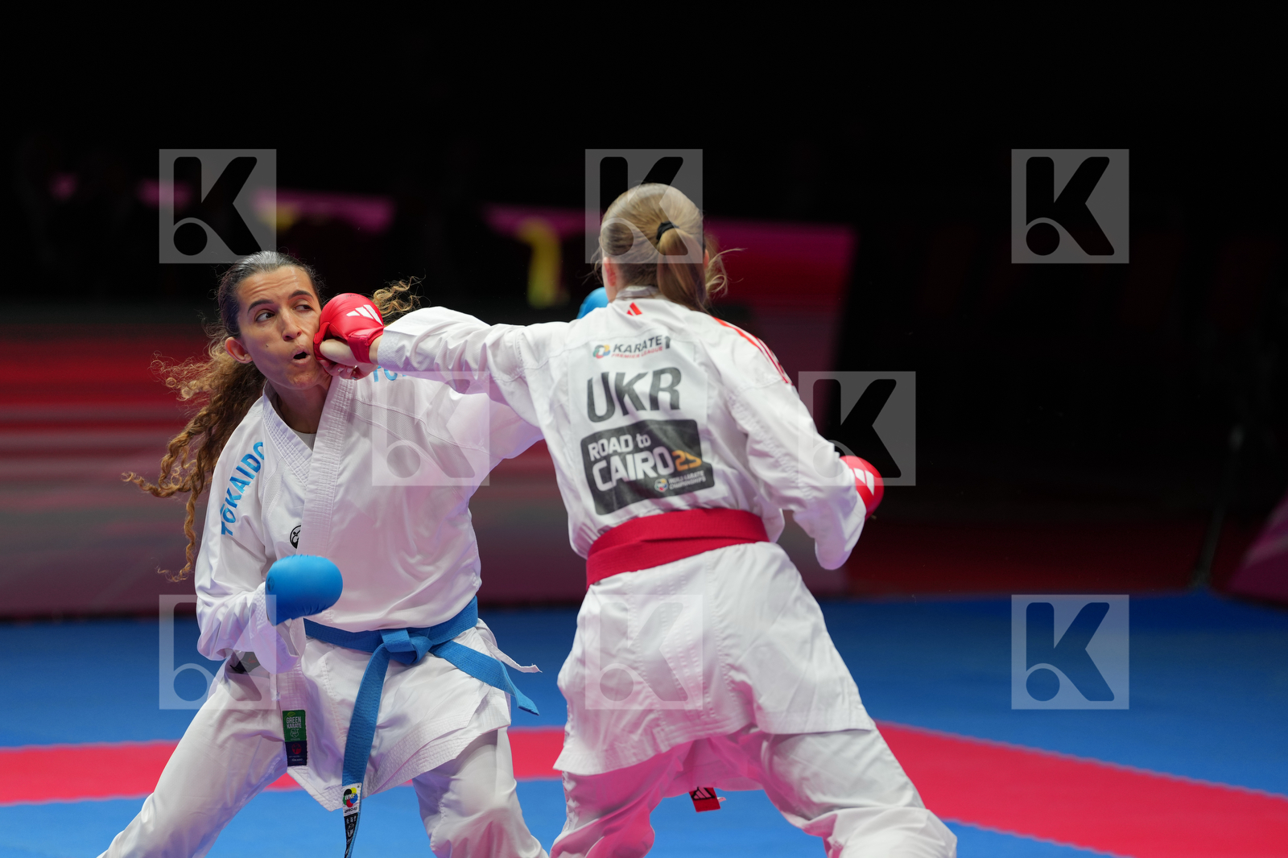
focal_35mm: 200
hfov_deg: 10.3
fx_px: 7154
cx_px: 644
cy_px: 429
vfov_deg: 6.9
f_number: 2.8
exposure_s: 1/1000
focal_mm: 200
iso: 500
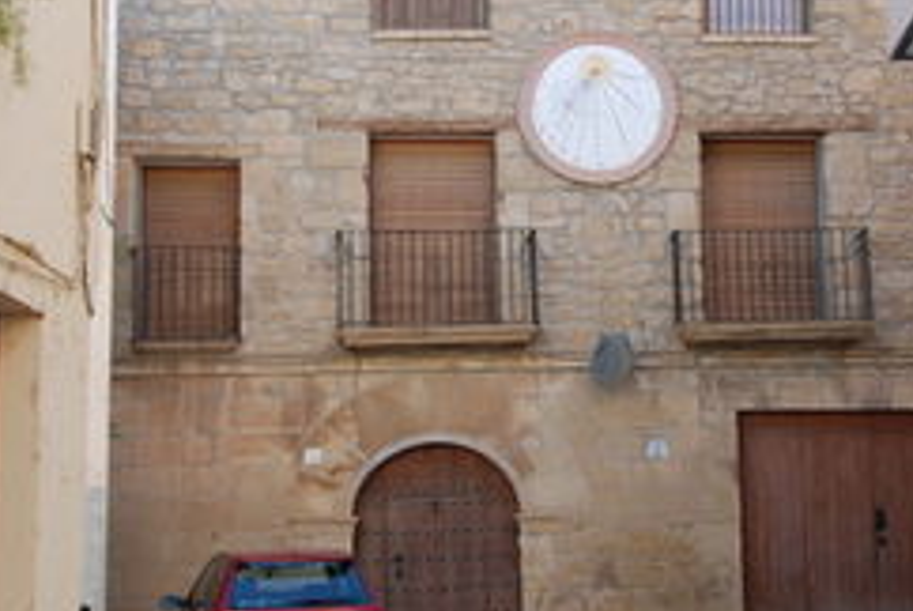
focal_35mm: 82
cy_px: 215
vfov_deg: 16.7
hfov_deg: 24.6
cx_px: 592
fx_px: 2082
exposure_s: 1/125
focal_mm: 27
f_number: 5.6
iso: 160
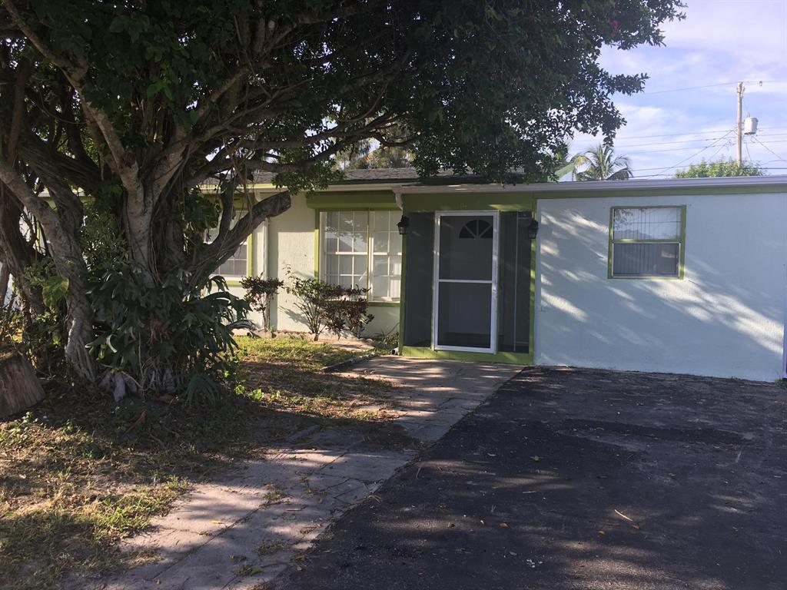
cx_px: 394
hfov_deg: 61.7
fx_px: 659
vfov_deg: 48.2
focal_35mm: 29
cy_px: 295
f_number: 2.2
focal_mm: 4.15
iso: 25
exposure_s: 1/396
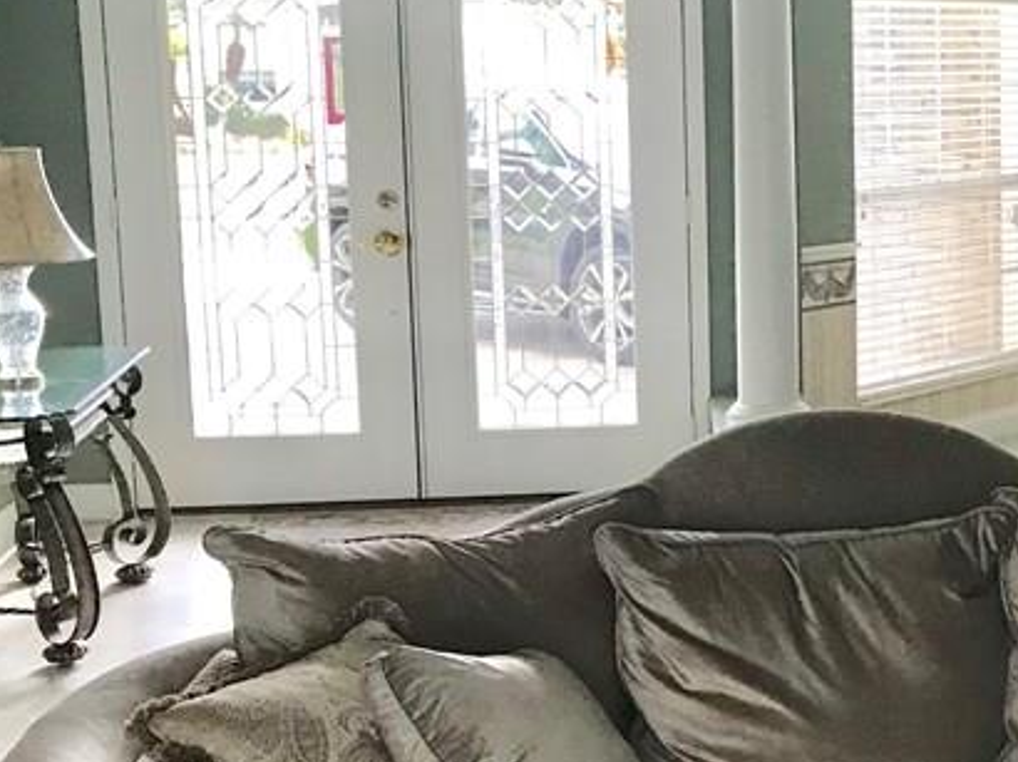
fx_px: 2057
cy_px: 422
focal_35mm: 70
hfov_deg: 25.3
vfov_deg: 21.0
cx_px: 1179
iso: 40
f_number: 1.8
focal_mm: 3.99
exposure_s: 1/30
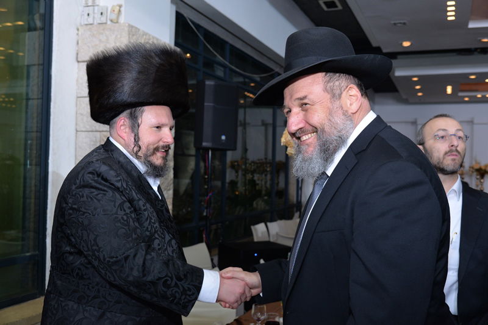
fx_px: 515
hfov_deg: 50.7
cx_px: 244
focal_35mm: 38
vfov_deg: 35.0
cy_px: 162
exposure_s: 1/125
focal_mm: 38
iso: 1000
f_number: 5
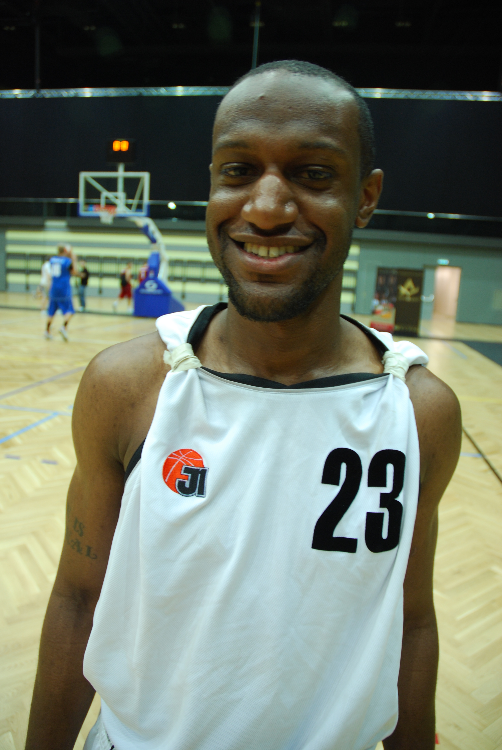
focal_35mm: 27
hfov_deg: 48.0
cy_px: 375
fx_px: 563
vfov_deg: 67.3
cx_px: 251
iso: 220
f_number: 3.5
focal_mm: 18
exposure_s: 1/30
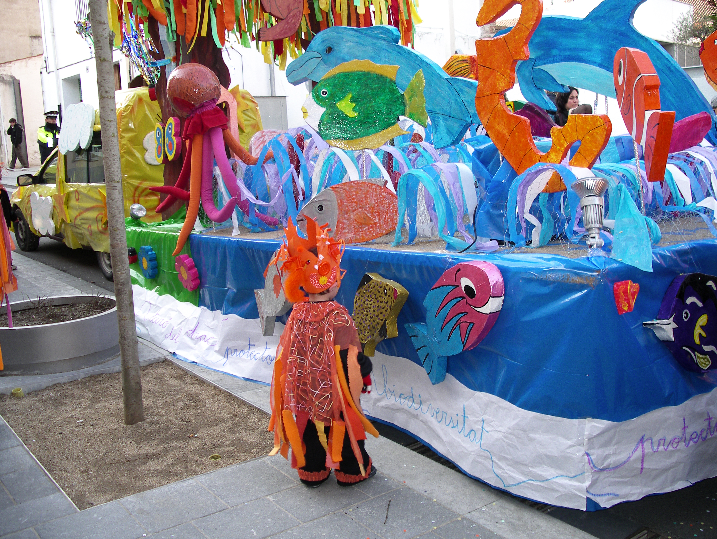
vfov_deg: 38.7
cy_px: 270
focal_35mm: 37
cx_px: 358
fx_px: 767
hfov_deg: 50.1
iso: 80
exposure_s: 1/125
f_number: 2.8
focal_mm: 7.8
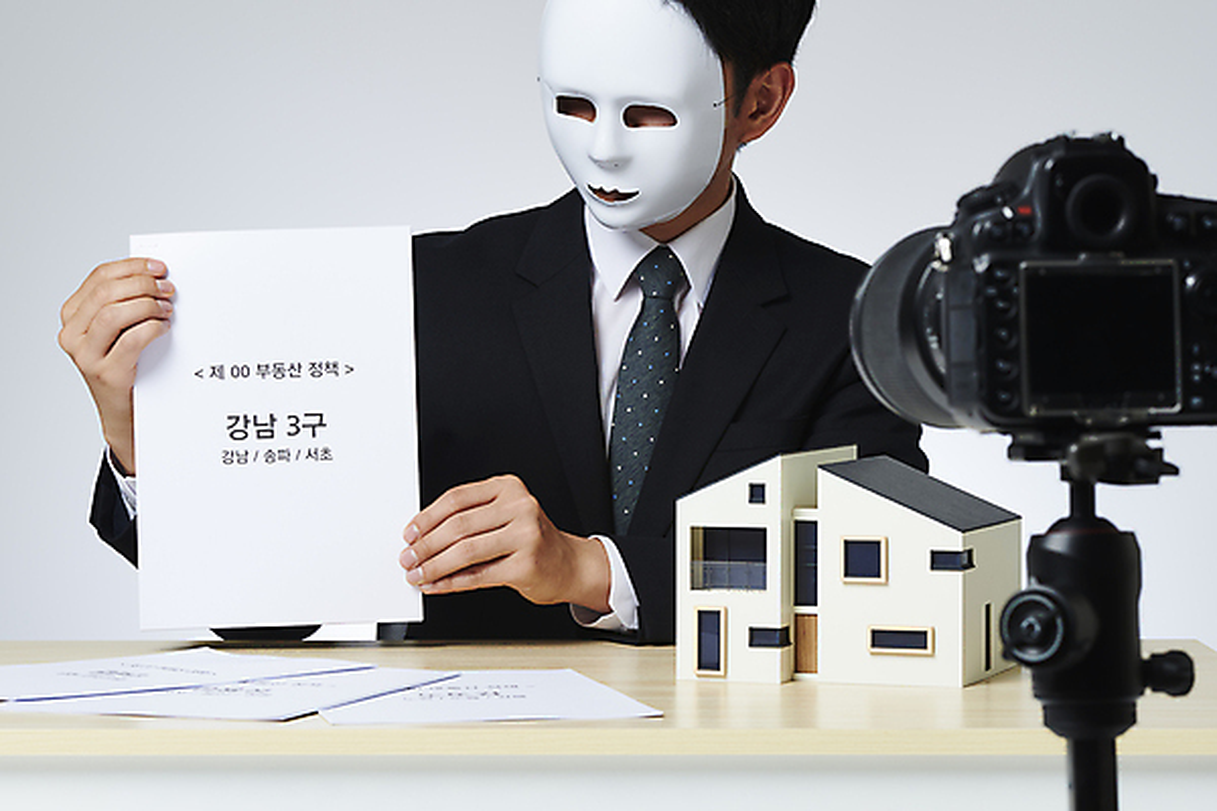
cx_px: 608
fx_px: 3549
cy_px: 406
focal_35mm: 105
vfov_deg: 13.0
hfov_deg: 19.5
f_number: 18
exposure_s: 1/125
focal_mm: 105
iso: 100
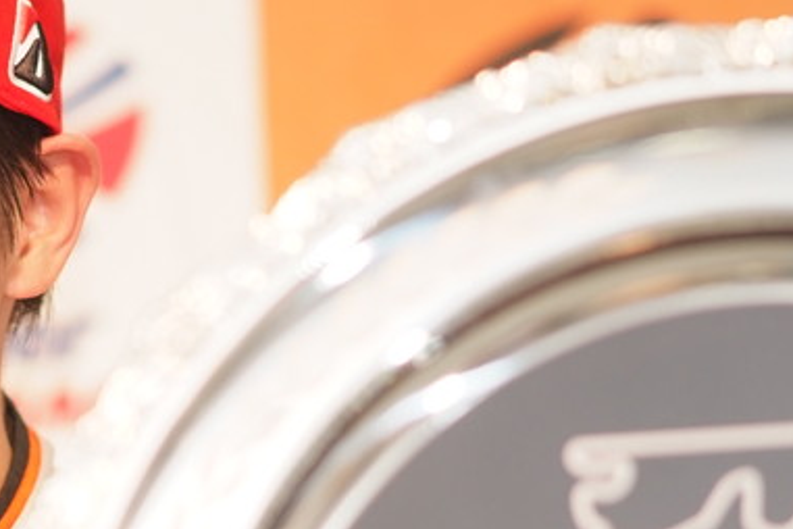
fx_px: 11233
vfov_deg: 2.7
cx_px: 129
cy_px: 481
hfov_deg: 4.0
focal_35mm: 510
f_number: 2.8
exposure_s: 1/125
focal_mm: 180
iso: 800
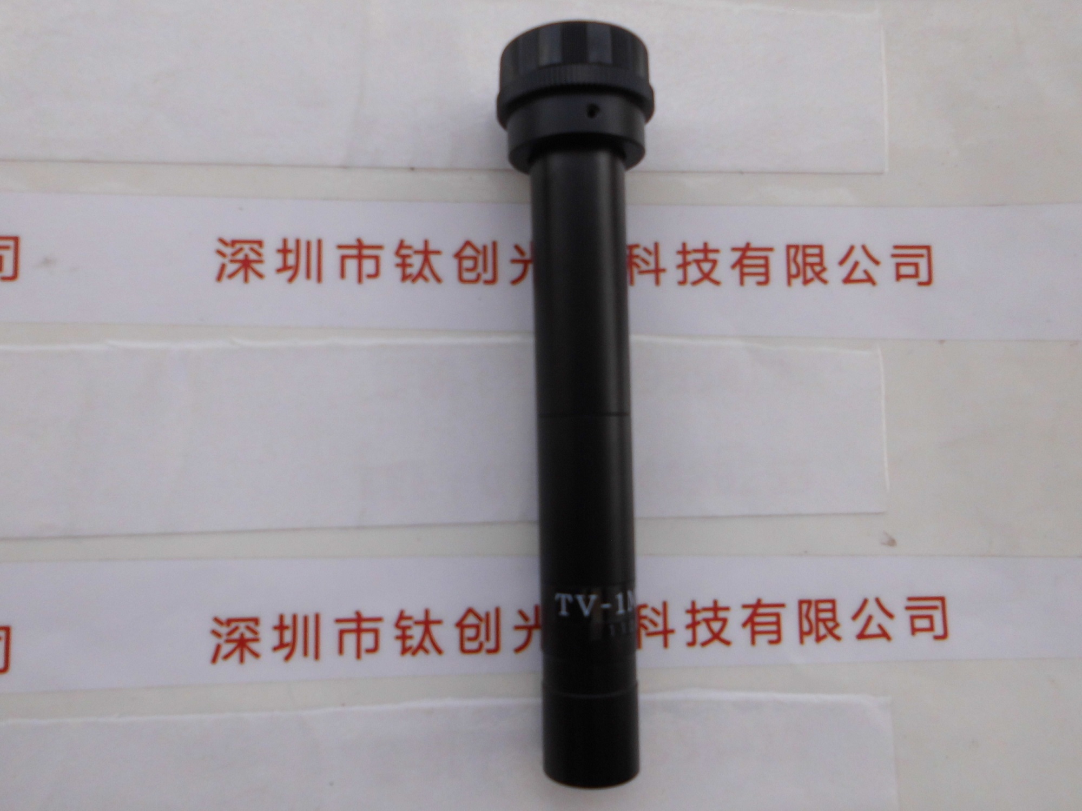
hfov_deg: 67.3
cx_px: 541
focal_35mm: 26
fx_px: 813
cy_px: 406
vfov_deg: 53.1
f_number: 3.2
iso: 100
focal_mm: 4.6
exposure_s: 1/250
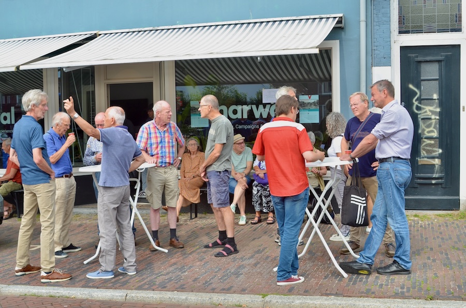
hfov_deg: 41.2
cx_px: 233
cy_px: 154
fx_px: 620
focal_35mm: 48
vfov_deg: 27.9
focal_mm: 32
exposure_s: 1/200
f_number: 7.1
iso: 200
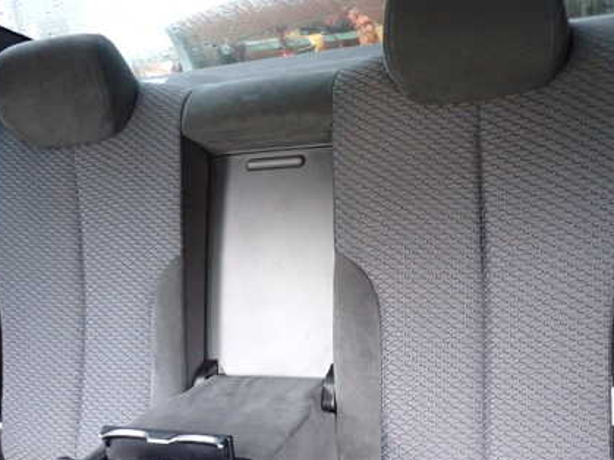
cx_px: 303
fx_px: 762
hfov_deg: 43.9
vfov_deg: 33.5
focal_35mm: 43
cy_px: 271
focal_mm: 5.4
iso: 800
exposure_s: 1/15
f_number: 2.3
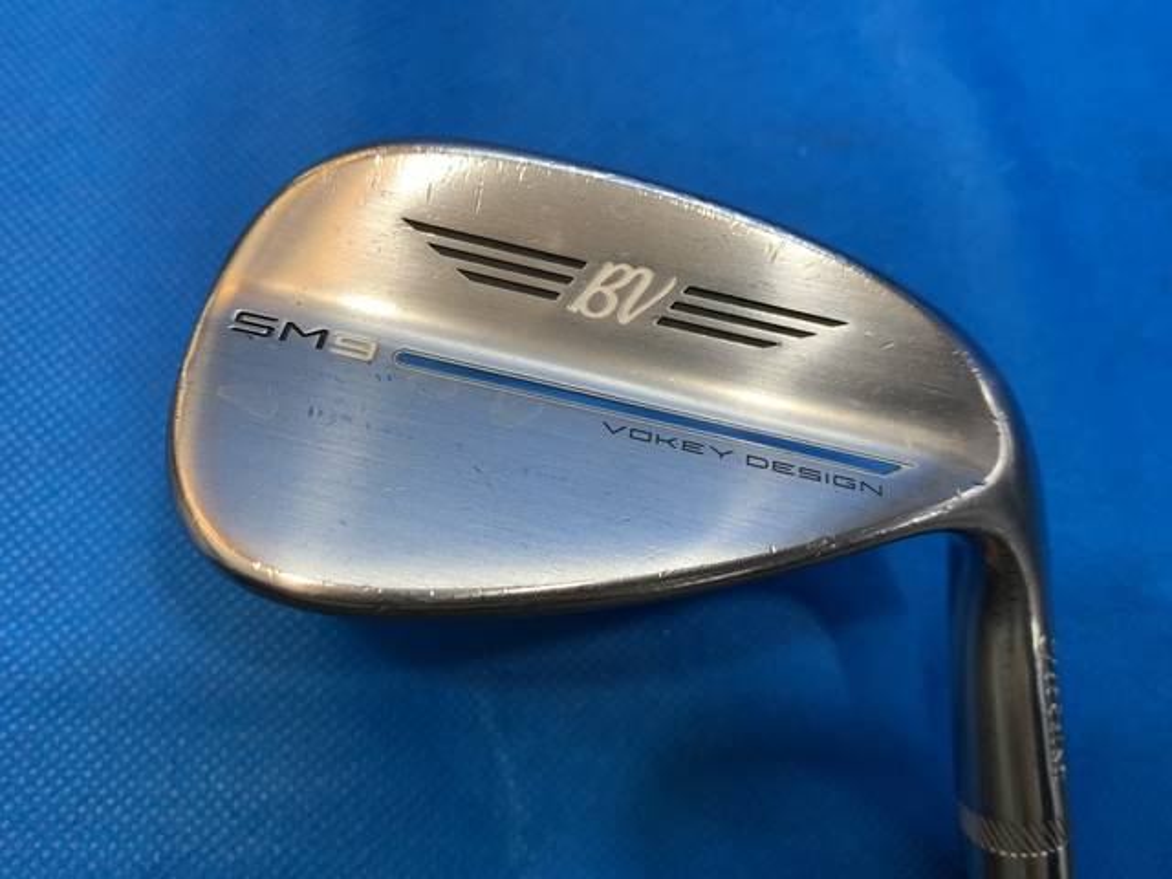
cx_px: 586
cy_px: 440
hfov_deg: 67.3
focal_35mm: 26
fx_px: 880
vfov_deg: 53.1
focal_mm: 4.25
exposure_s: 1/120
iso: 64
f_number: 1.8
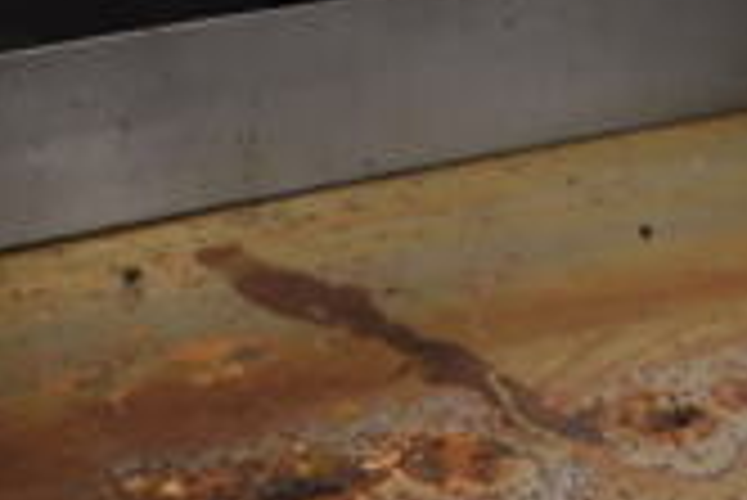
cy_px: 883
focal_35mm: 99
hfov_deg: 20.3
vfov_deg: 12.7
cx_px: 644
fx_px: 2056
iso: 800
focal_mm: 18
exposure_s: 1/125
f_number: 3.5
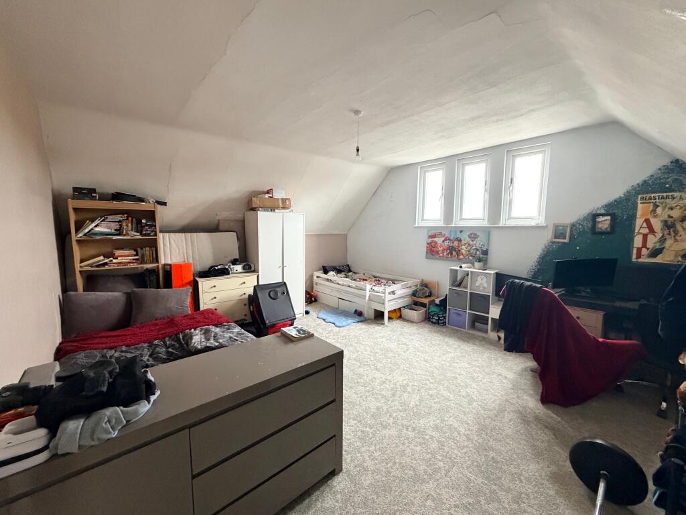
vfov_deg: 85.7
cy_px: 258
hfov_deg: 102.1
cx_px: 343
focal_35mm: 14
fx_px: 277
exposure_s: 1/60
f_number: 2.2
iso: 640
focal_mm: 2.22
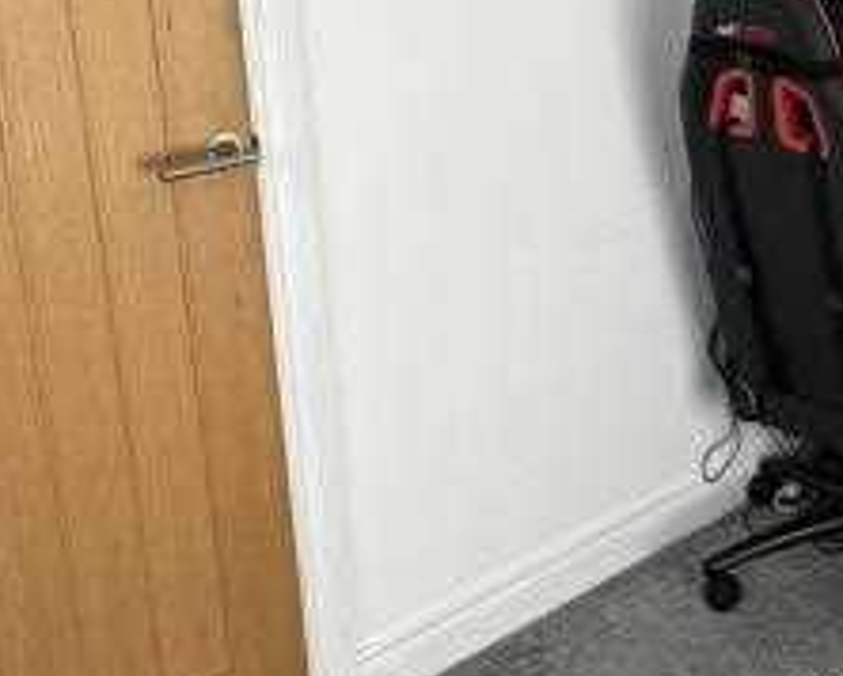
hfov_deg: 28.6
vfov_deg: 24.2
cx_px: 843
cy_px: 129
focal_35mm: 62
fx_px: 1548
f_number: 2.2
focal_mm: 2.22
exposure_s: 1/205
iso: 40
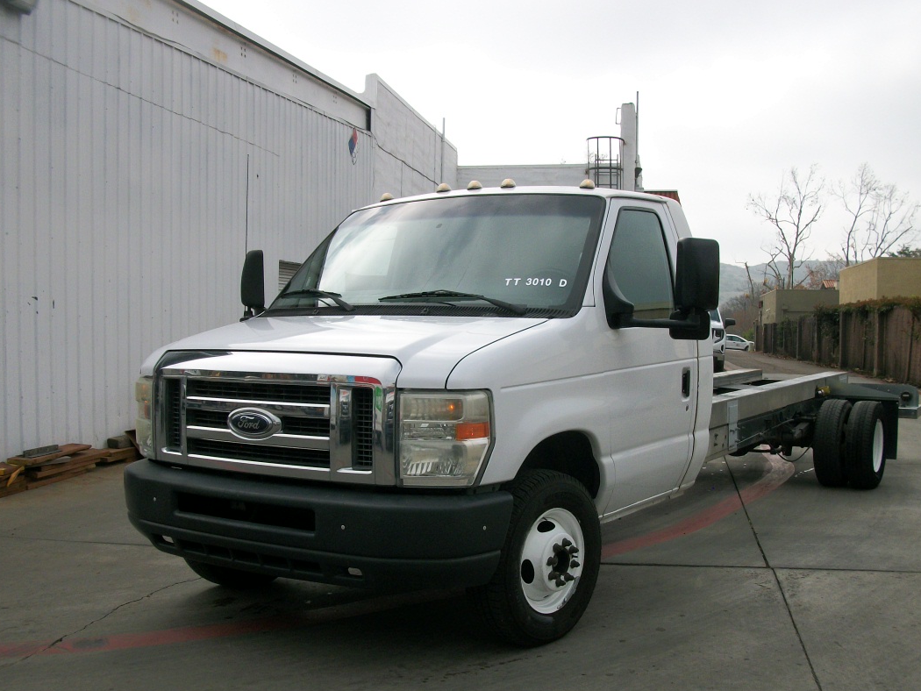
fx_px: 1038
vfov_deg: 36.7
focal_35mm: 39
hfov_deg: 47.8
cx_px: 496
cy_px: 406
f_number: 8.8
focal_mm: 5.7
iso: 80
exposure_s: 1/200
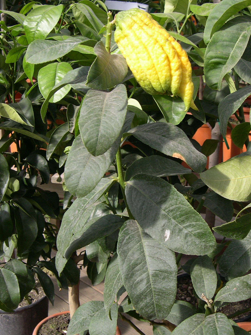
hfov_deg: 36.0
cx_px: 130
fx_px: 387
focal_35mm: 40
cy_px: 168
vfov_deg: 46.8
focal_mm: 8
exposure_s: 1/540
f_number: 2.8
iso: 100
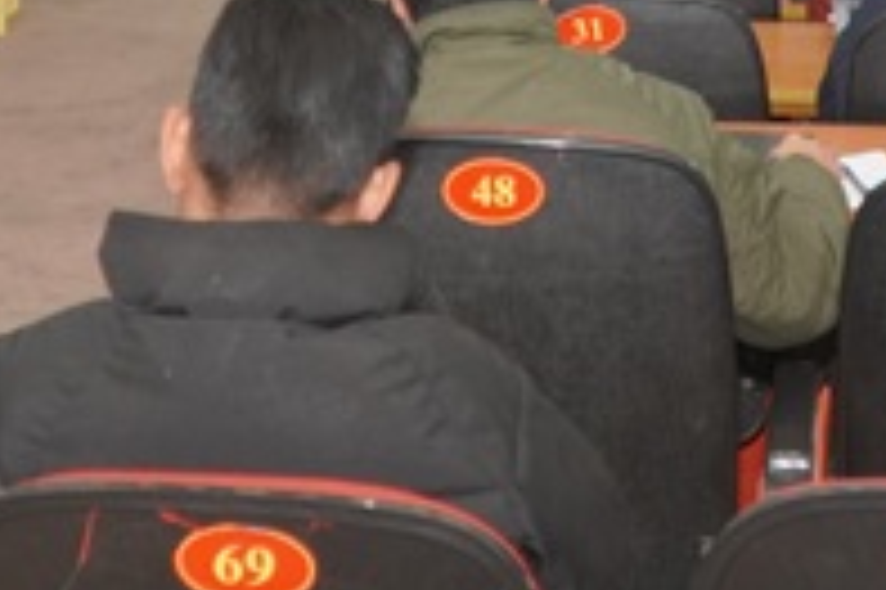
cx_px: 522
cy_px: -511
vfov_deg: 10.0
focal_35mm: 128
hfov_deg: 16.0
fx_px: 3148
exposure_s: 1/80
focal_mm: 21
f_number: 4
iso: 800
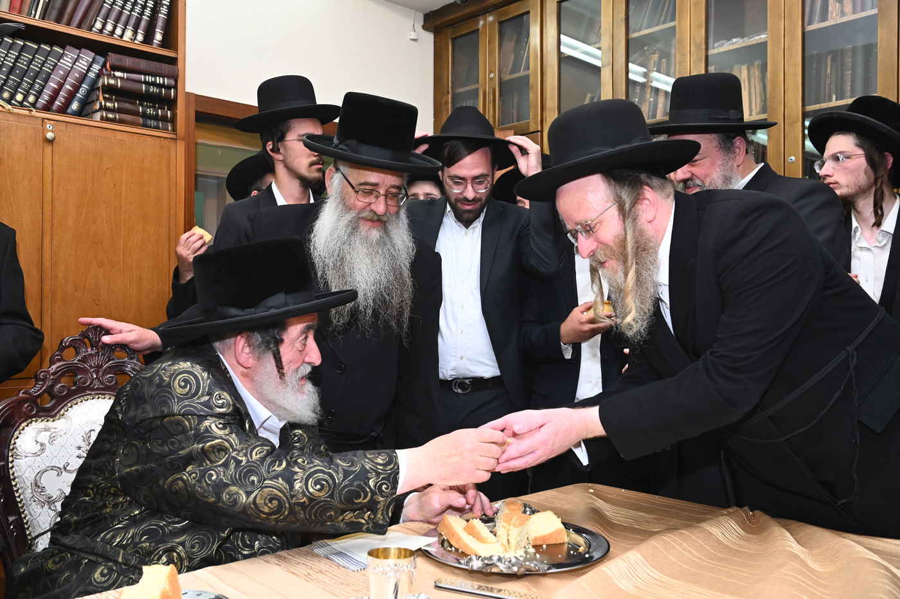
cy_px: 300
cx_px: 450
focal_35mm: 34
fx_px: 850
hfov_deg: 55.8
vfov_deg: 38.8
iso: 1250
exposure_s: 1/200
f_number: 6.3
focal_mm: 34
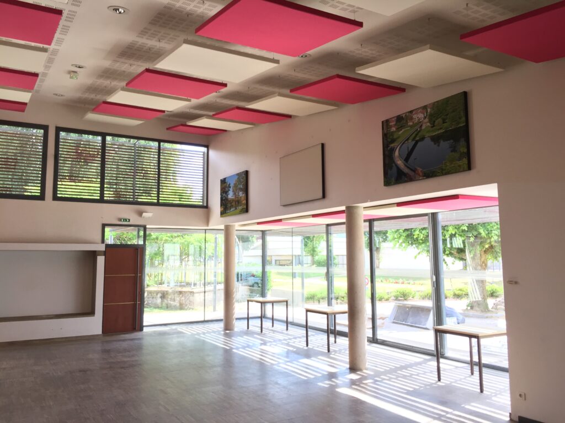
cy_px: 212
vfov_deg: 48.2
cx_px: 282
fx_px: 473
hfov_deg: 61.7
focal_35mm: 29
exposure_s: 1/100
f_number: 2.2
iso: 50
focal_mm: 4.15
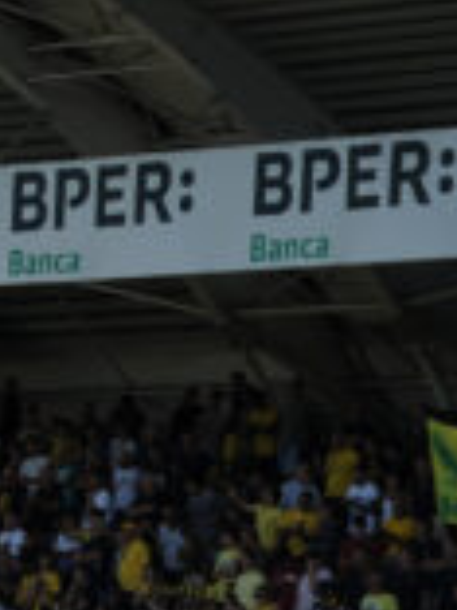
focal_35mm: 332
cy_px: 588
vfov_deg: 6.0
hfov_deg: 4.3
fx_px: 5844
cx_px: -816
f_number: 5.6
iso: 250
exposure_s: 1/1250
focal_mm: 70
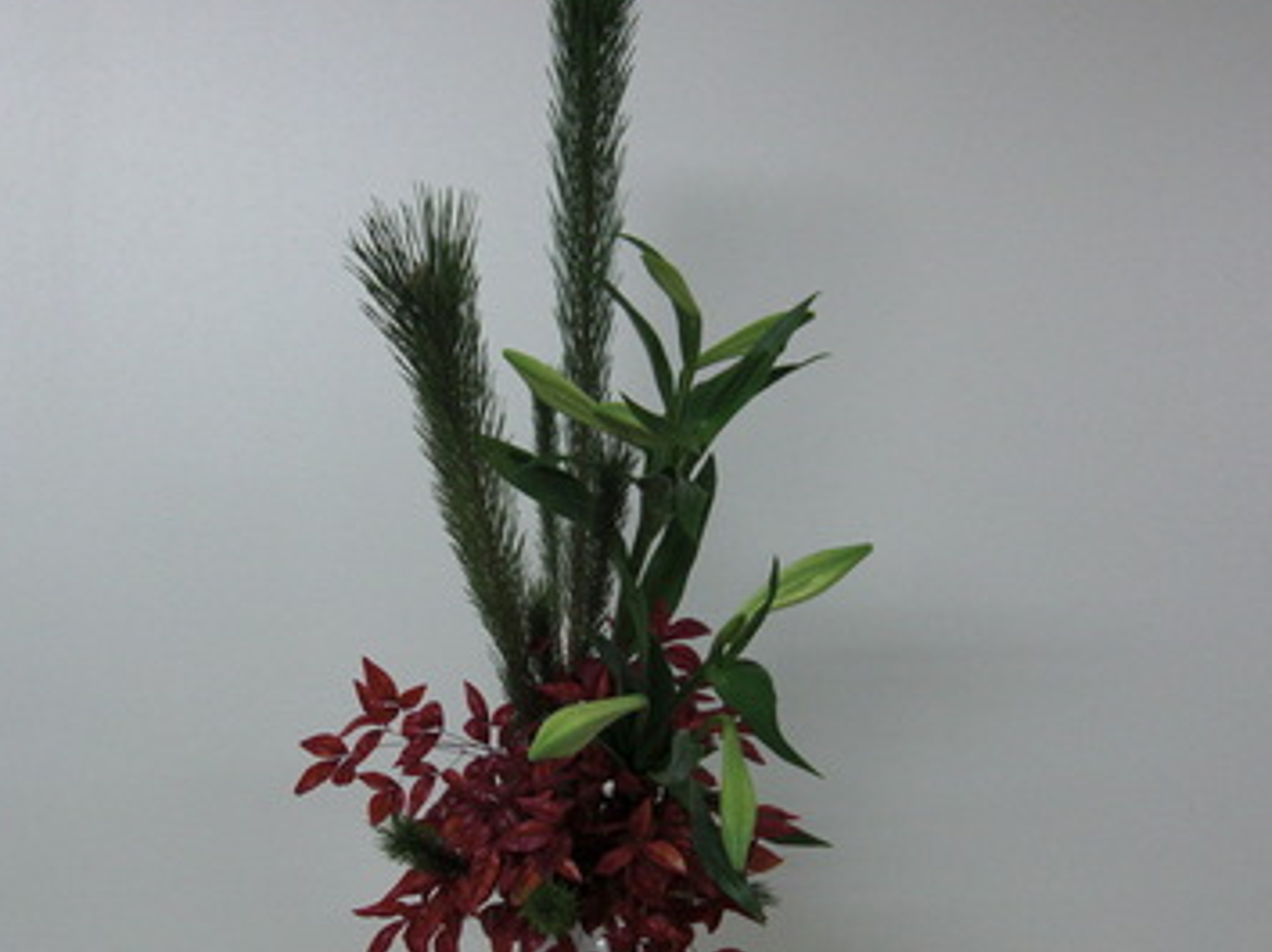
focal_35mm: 38
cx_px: 528
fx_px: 1395
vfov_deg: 37.6
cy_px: 564
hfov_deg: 48.8
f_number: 2.6
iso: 200
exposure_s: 1/80
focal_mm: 4.9
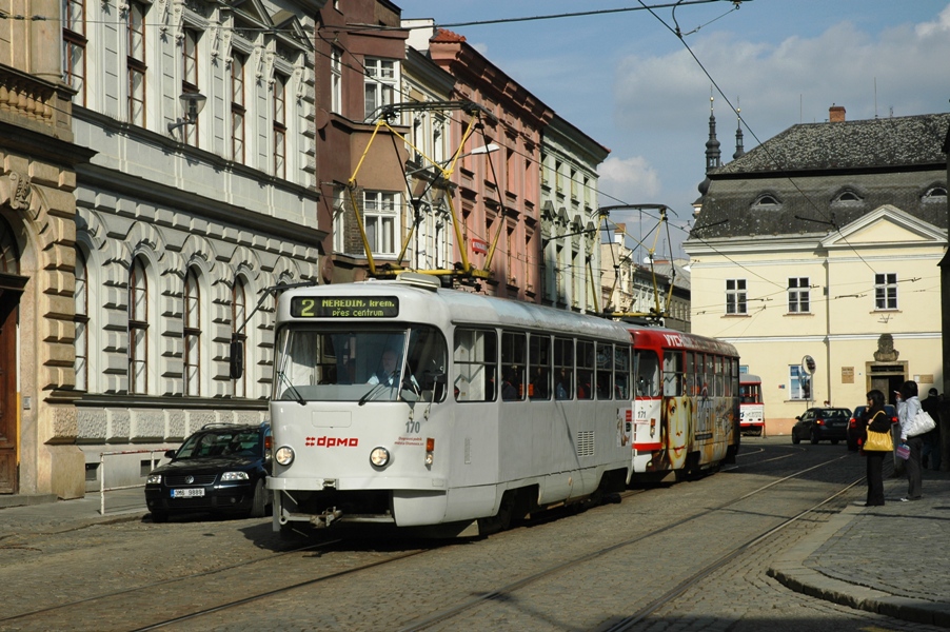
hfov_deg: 27.0
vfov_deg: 18.2
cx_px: 475
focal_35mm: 75
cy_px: 316
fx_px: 1978
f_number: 8
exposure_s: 1/1250
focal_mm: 50
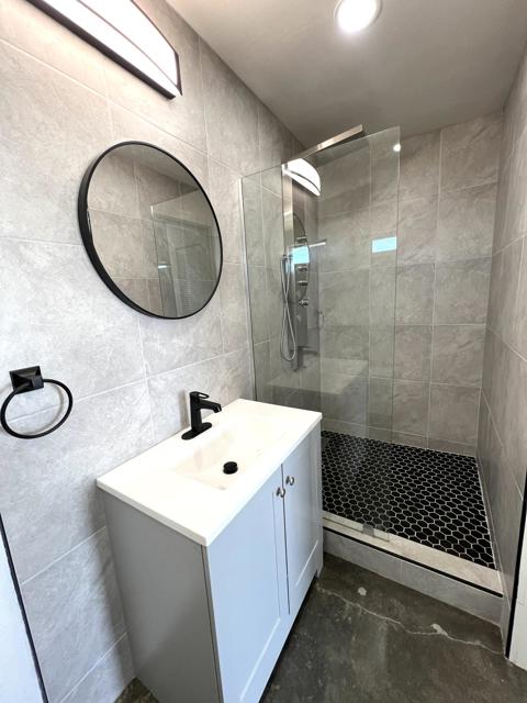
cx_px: 264
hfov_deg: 89.9
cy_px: 352
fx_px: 264
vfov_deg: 106.2
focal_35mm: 13
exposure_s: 1/120
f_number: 1.8
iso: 100
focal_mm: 1.57
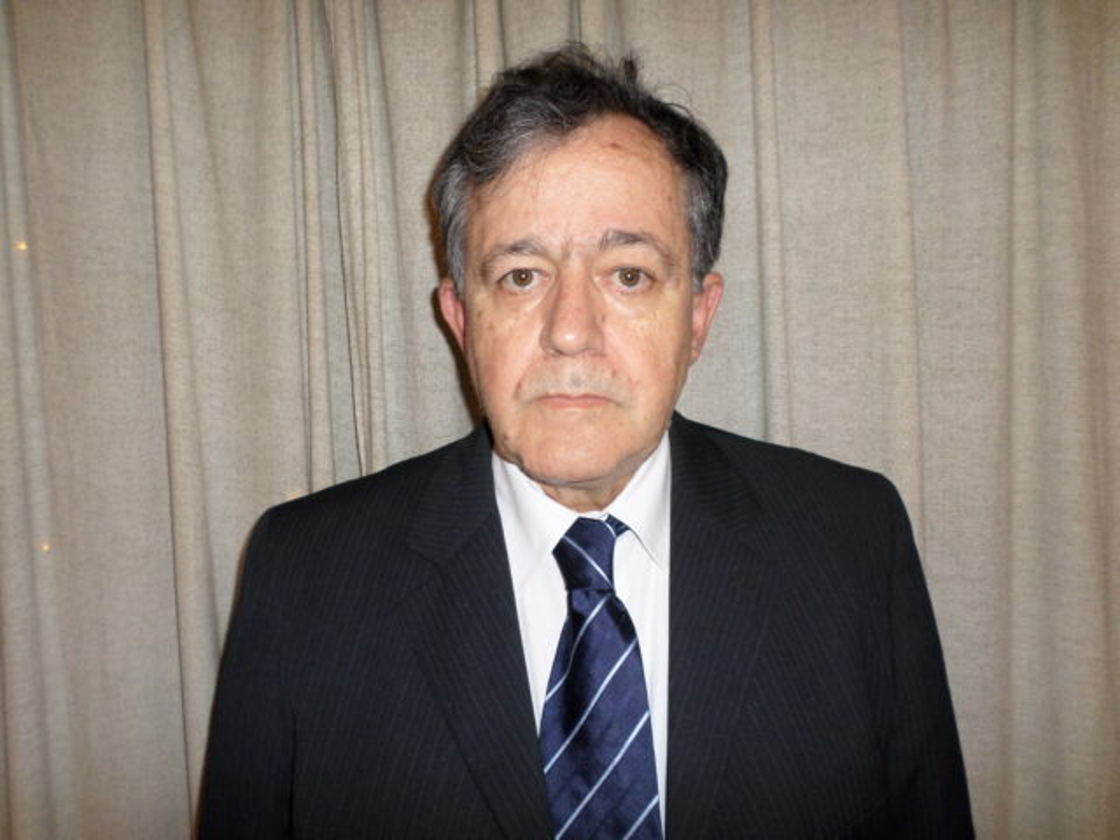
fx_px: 809
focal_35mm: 25
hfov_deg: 69.4
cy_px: 420
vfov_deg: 54.9
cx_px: 560
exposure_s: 1/30
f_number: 2.5
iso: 100
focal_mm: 4.5
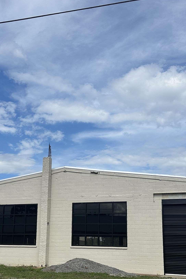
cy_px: 176
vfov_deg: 41.6
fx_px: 364
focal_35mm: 47
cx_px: 69
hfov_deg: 28.5
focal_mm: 6.86
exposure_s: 1/6623
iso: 80
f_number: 1.78
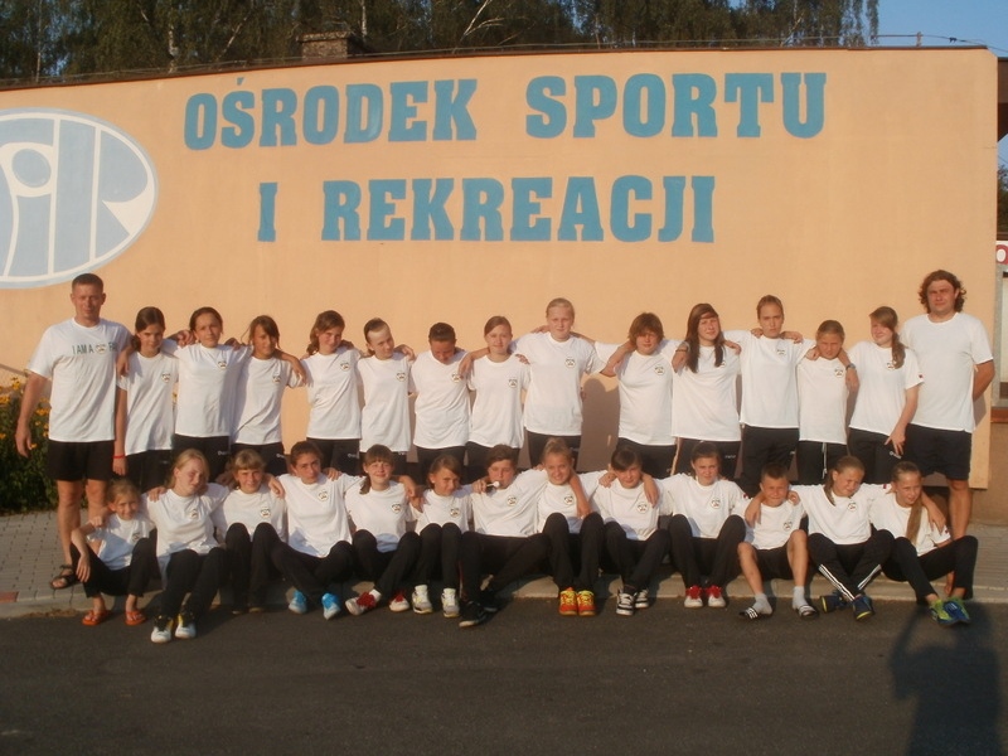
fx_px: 1048
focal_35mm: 36
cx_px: 504
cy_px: 378
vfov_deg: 39.7
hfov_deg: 51.4
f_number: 5.6
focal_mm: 6.3
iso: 100
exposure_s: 1/400
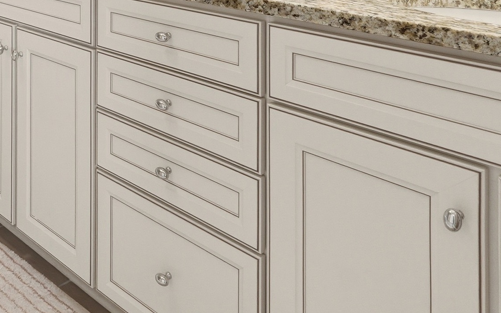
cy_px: -111
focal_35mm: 41
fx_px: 560
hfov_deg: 42.3
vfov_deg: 25.9
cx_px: 11
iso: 400
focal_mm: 10
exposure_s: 1/100
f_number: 9
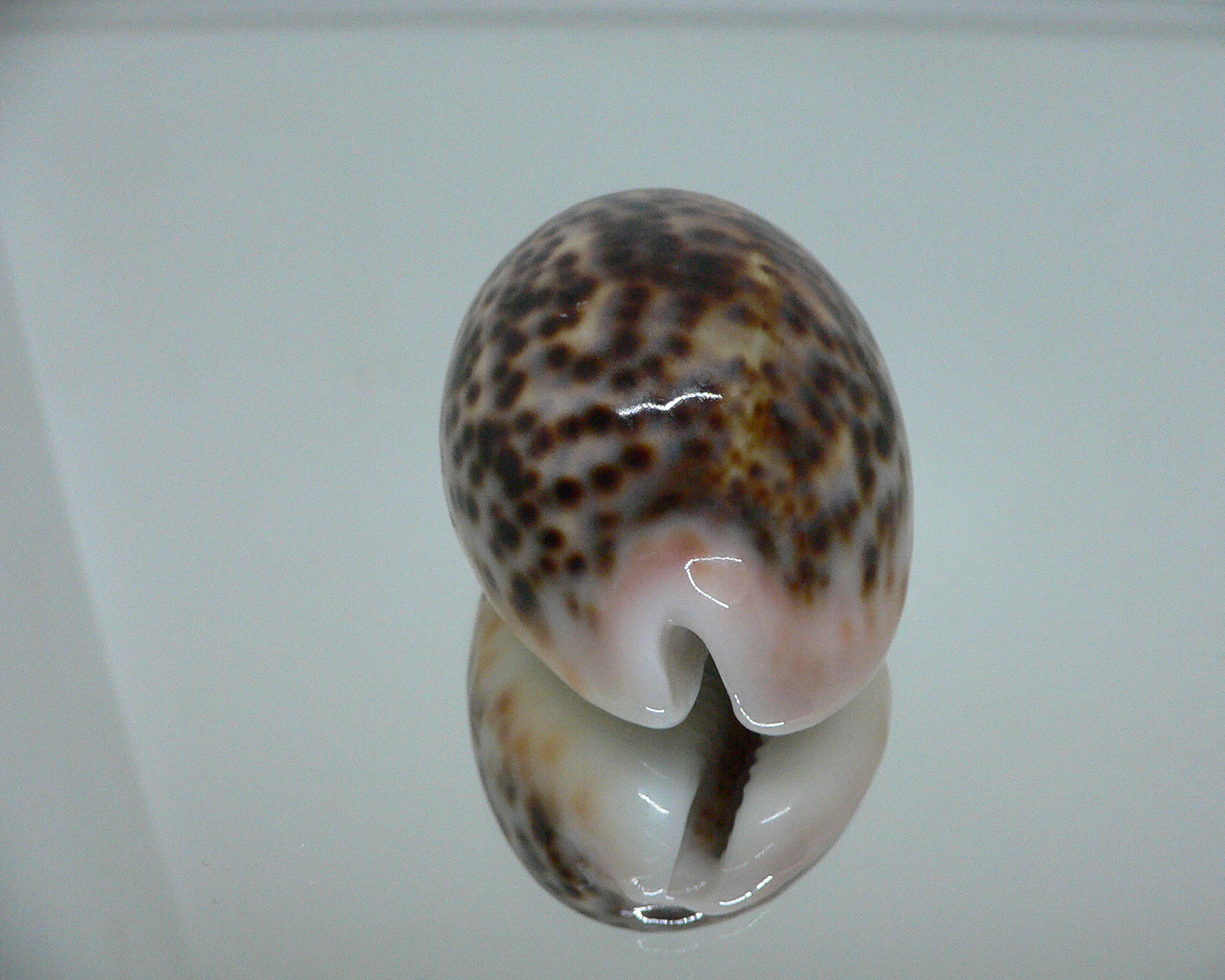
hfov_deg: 49.1
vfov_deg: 40.1
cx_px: 637
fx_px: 1342
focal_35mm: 37
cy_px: 488
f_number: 2.8
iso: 200
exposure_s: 1/60
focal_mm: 4.6
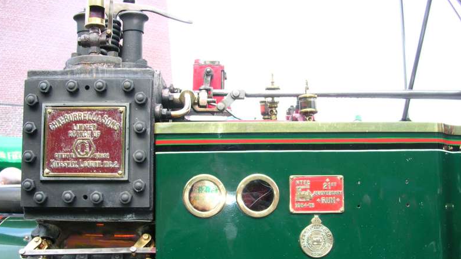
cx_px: 227
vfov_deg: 28.8
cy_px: 170
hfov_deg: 49.4
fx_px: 501
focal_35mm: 41
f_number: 2.7
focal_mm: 5.6
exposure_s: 1/66.6
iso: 100
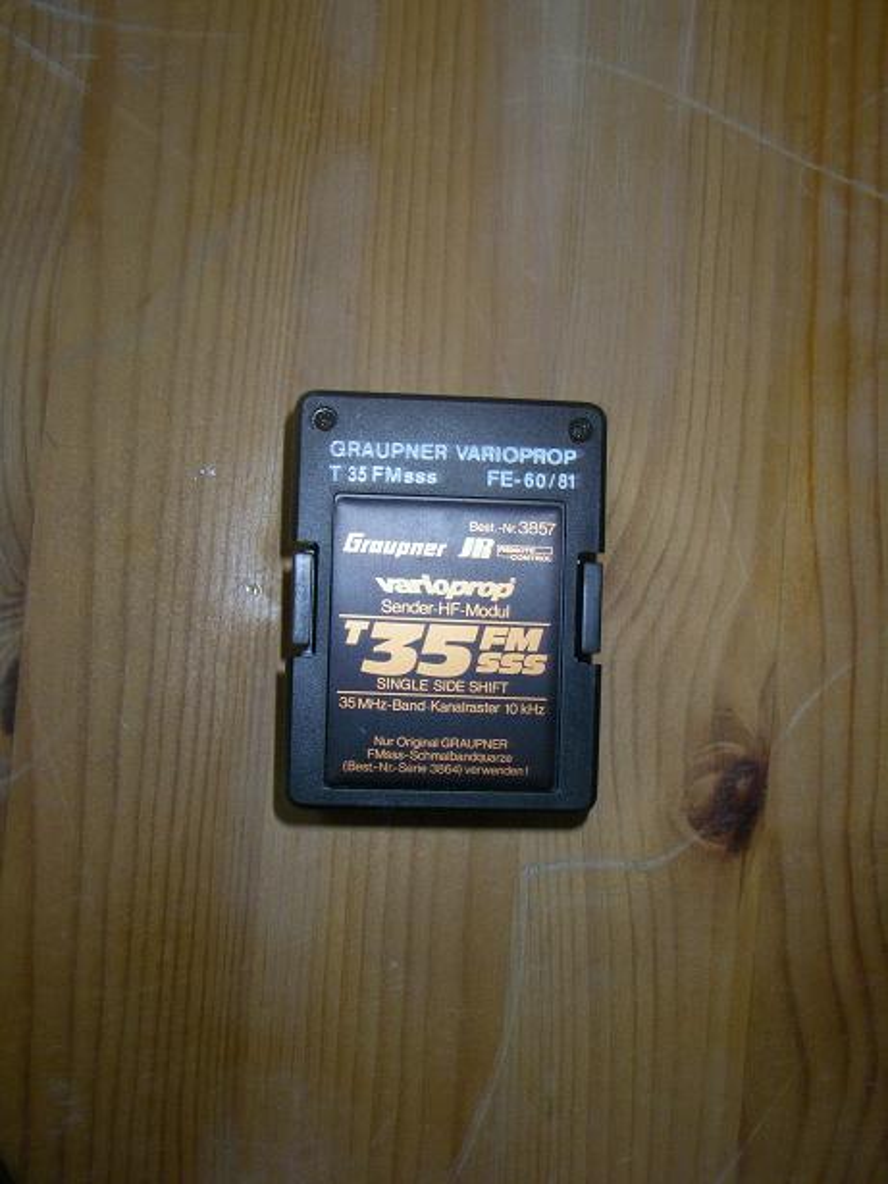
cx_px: 444
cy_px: 592
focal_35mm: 38
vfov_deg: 49.0
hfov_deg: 37.7
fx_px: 1300
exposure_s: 1/50
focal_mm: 6.3
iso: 200
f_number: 6.6
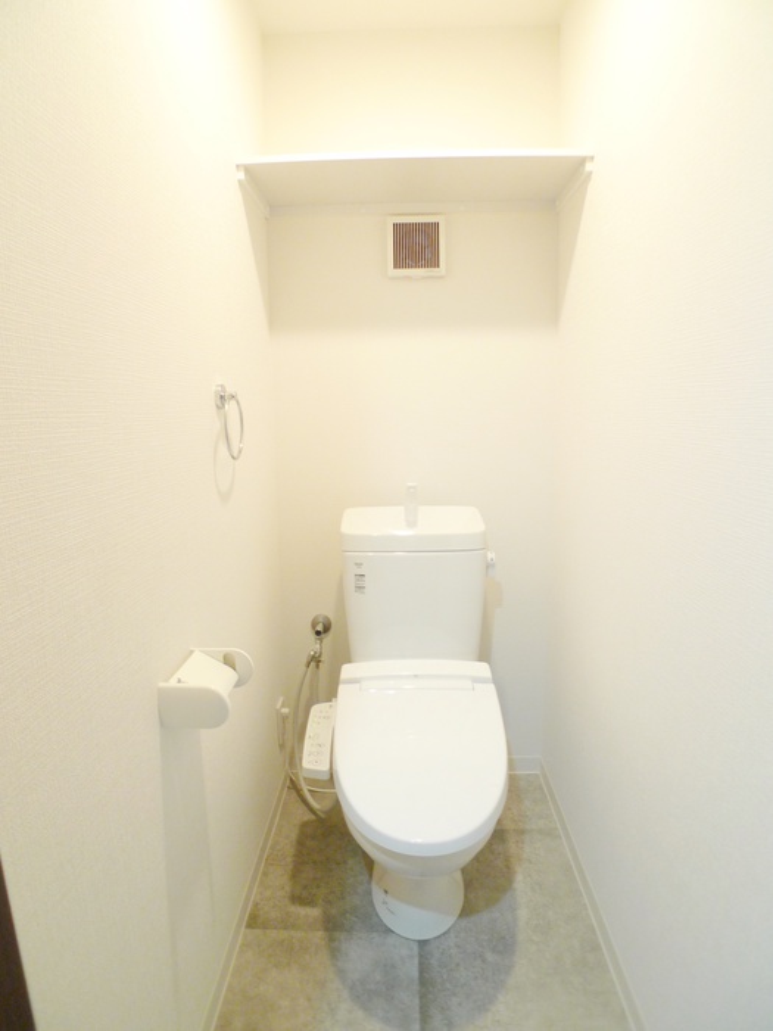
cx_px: 386
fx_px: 715
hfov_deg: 56.8
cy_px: 516
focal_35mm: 24
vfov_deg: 71.6
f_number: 2
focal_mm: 5.1
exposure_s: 1/30
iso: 160
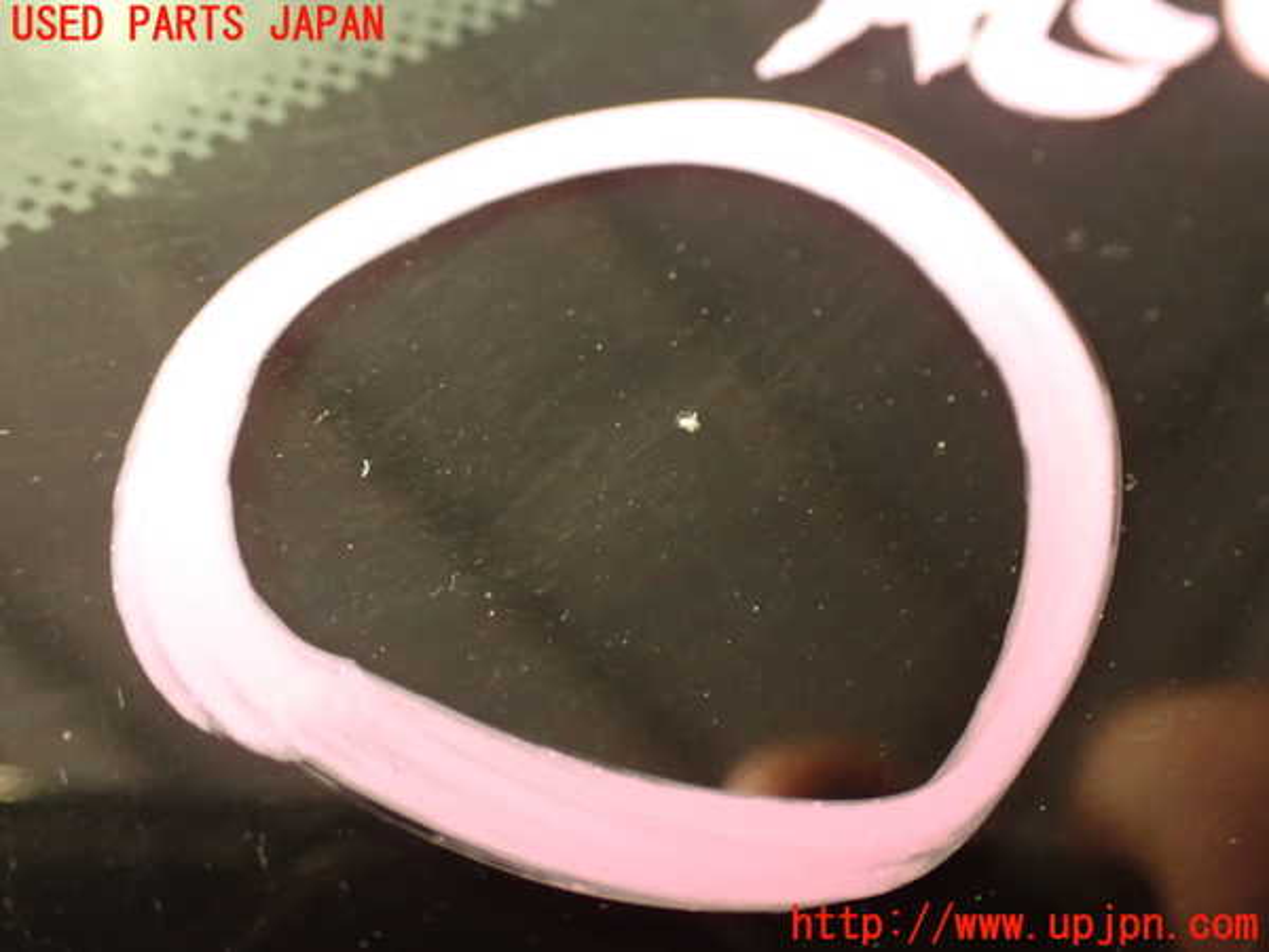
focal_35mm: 36
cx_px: 634
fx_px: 1320
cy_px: 476
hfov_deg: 51.4
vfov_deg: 39.7
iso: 500
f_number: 2.5
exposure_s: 1/40
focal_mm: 6.37
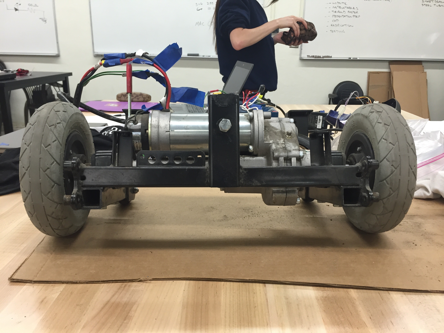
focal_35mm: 29
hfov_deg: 61.7
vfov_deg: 48.2
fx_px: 372
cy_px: 166
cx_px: 222
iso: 80
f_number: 2.2
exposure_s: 1/30
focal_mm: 4.15
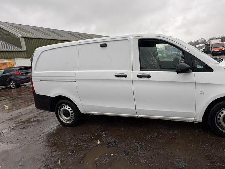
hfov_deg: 81.4
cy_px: 67
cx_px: 152
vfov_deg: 68.0
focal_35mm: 19
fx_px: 123
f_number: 2.2
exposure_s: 1/99
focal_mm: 2.22
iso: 80
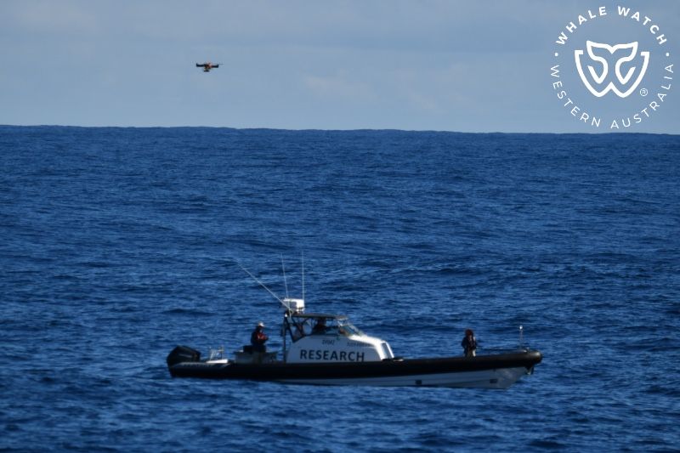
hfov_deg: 5.7
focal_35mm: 360
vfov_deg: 3.8
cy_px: 226
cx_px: 340
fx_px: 6798
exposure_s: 1/8000
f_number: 6
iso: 640
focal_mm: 360
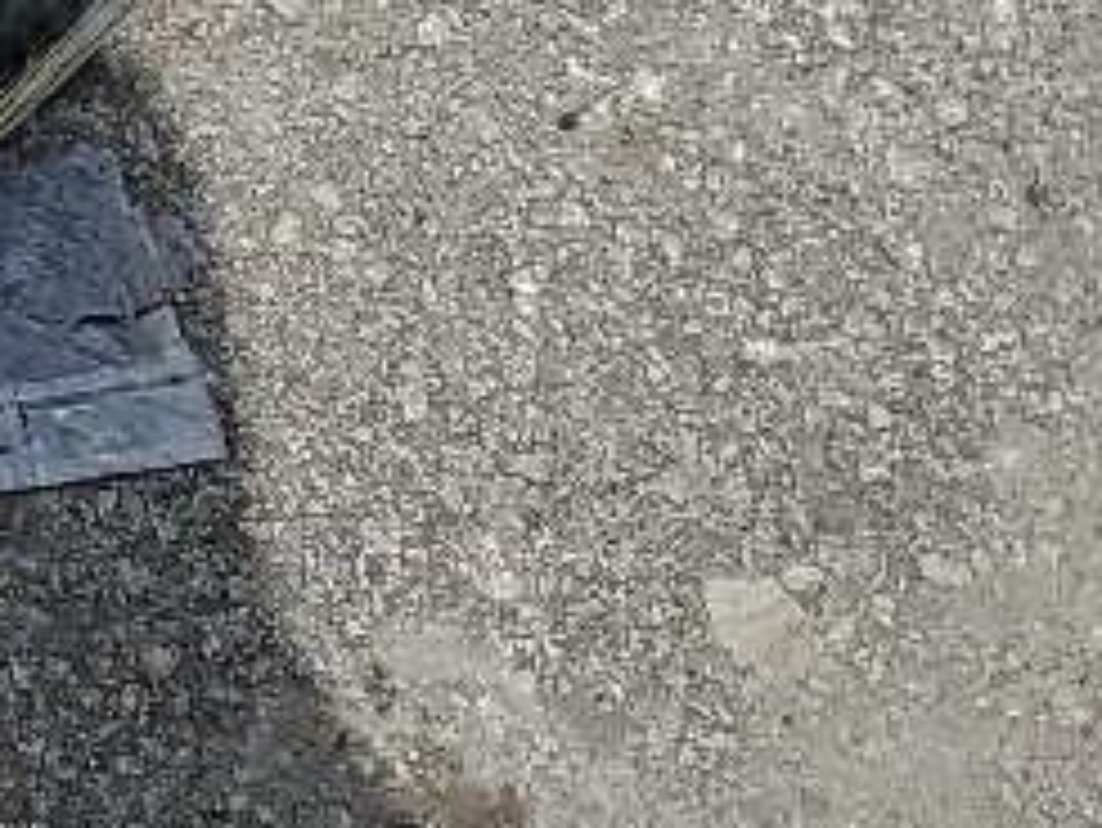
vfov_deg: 8.6
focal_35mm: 170
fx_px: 5415
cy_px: -328
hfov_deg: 11.0
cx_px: -765
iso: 50
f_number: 1.5
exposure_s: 1/10000
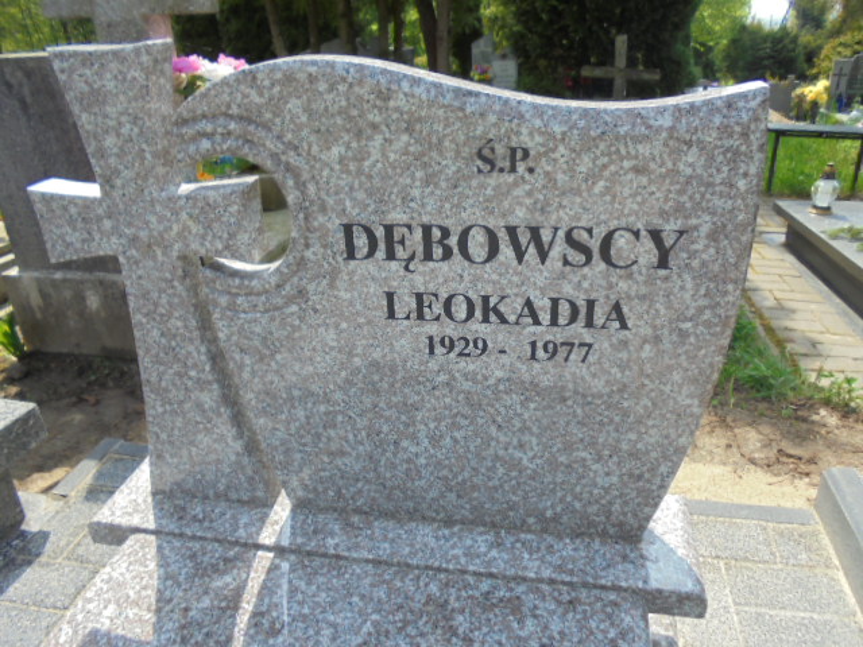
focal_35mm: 26
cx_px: 432
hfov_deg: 67.3
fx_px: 648
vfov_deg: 53.1
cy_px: 324
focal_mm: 4.6
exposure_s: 1/400
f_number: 3.5
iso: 100
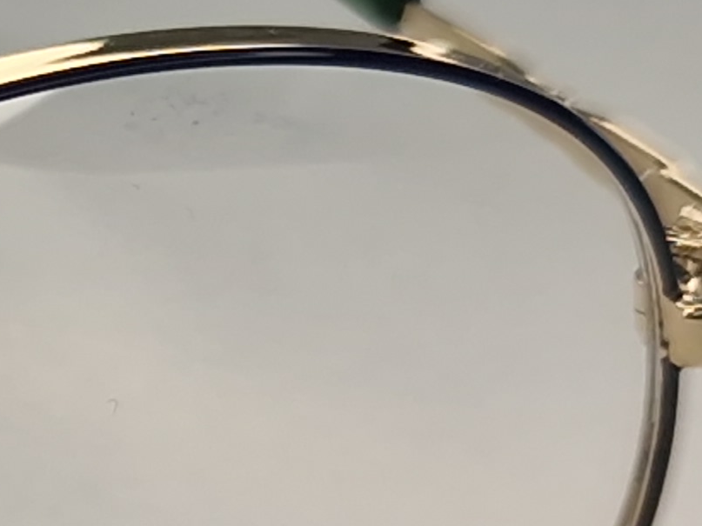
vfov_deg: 12.7
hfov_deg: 14.0
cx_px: -792
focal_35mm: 114
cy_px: 592
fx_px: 2312
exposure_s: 1/222
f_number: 1.8
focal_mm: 5.4
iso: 50
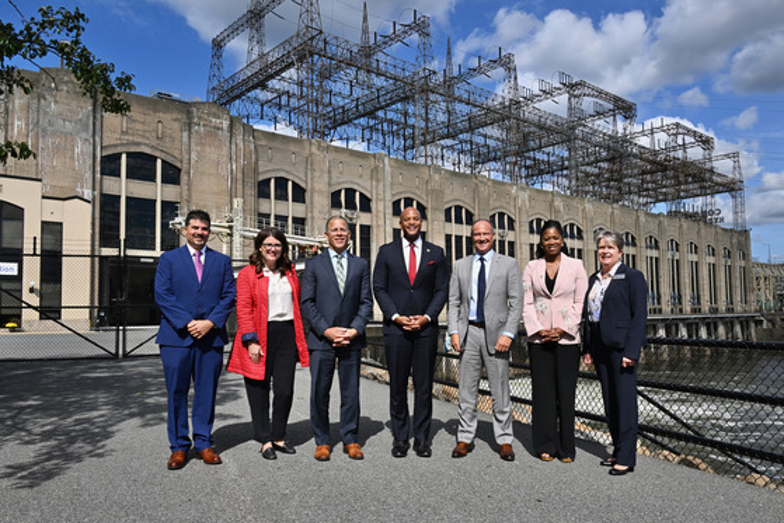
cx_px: 392
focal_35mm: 26
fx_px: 577
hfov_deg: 68.4
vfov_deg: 48.8
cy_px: 262
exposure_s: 1/125
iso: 160
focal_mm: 26.5
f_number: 18
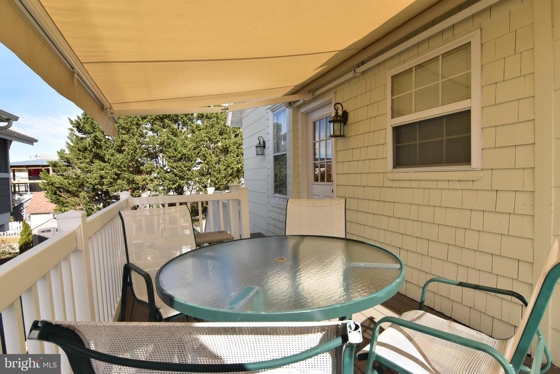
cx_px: 280
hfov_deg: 90.0
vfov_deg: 67.5
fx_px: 280
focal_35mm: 18
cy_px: 187
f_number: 13
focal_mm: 12
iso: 800
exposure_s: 1/640
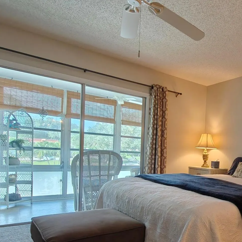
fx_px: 221
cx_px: 245
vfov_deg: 56.0
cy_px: 163
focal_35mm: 28
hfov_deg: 47.0
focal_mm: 2.3
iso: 400
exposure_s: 1/120
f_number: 2
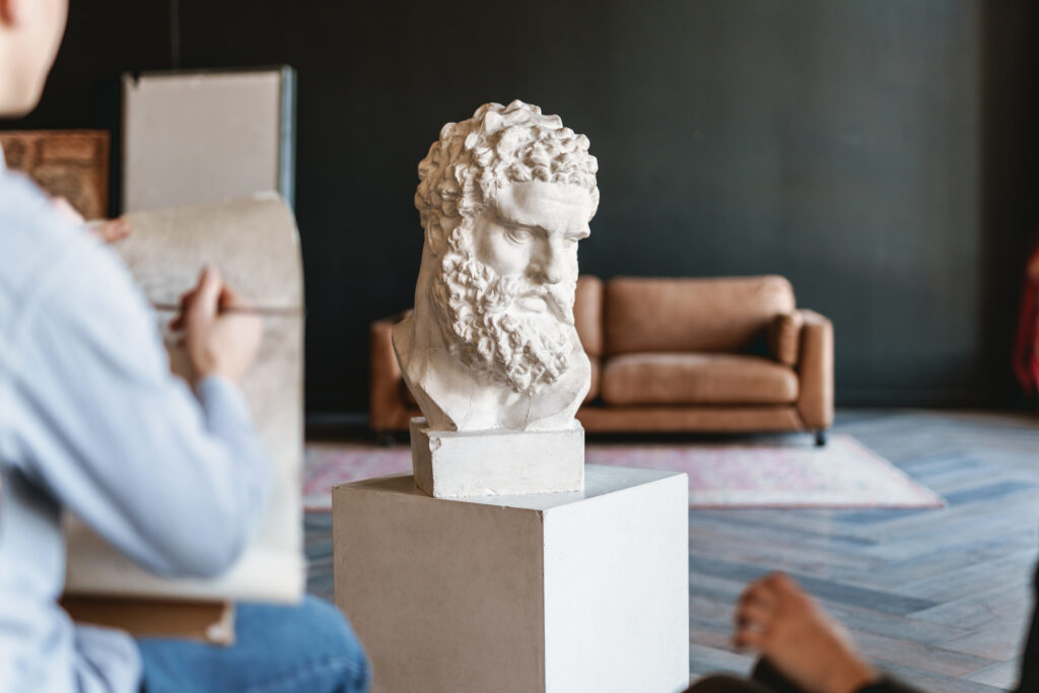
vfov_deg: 27.0
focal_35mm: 50
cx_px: 520
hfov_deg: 39.6
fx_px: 1443
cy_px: 346
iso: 250
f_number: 1.4
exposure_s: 1/200
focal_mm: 50
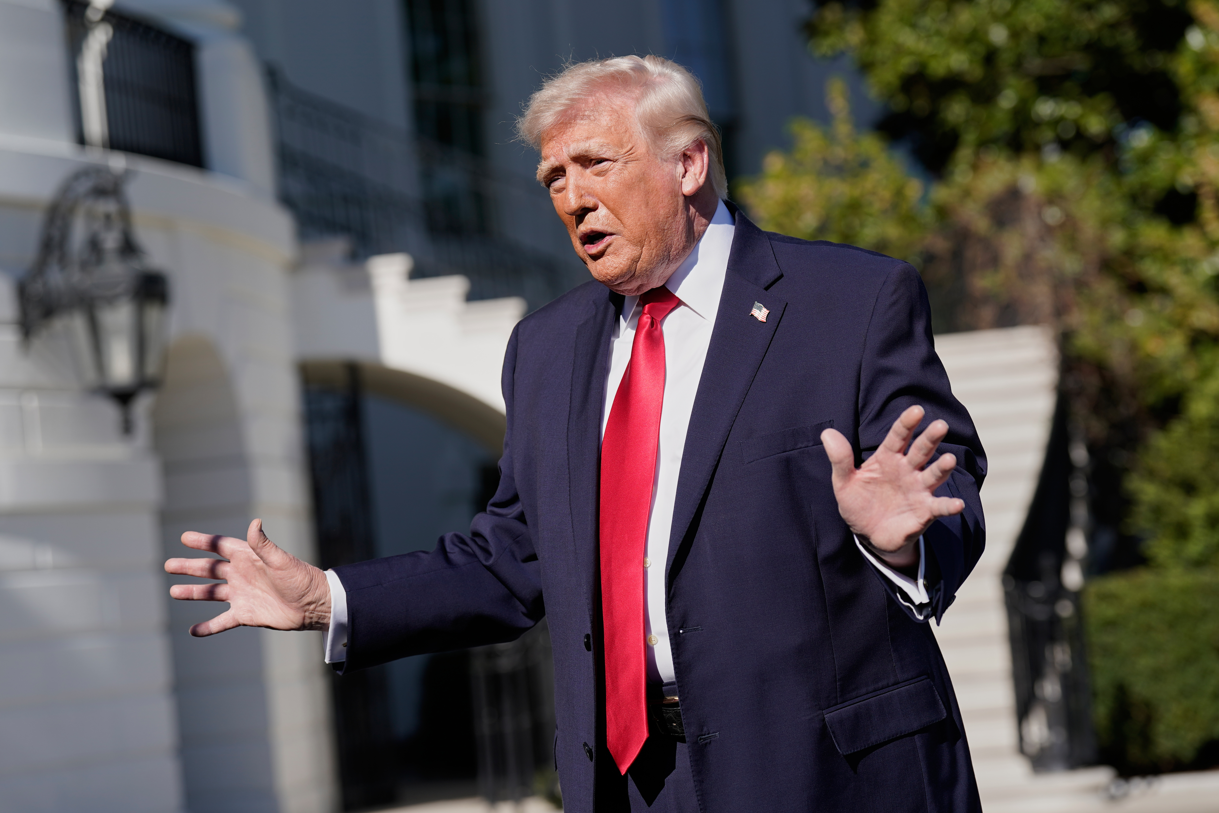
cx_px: 610
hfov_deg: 20.8
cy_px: 406
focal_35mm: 98
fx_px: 3318
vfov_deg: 14.0
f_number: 4
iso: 100
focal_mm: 98
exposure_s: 1/1250
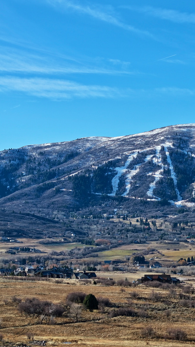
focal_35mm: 102
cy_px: 174
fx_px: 937
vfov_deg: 20.9
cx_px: 214
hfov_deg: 11.7
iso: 110
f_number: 2.8
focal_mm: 19.35
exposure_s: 1/1000
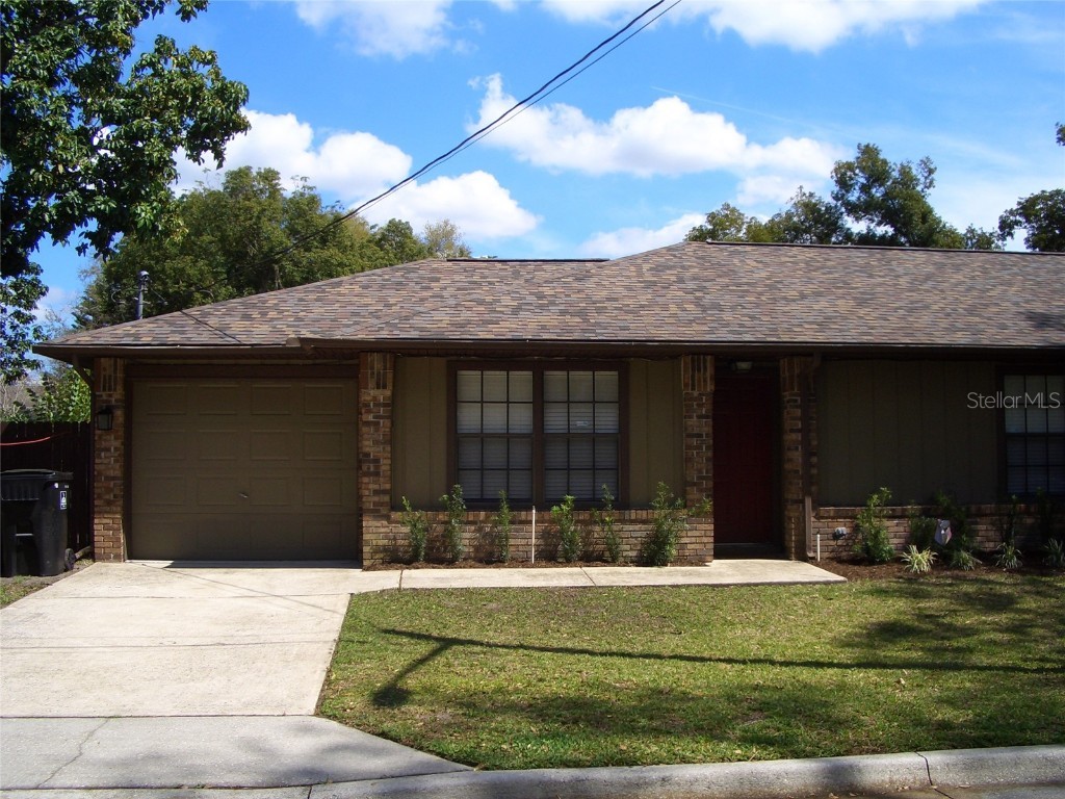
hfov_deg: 52.6
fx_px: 1077
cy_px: 400
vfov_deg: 40.7
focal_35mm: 35
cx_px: 532
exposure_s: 1/400
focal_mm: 5.8
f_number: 4.3
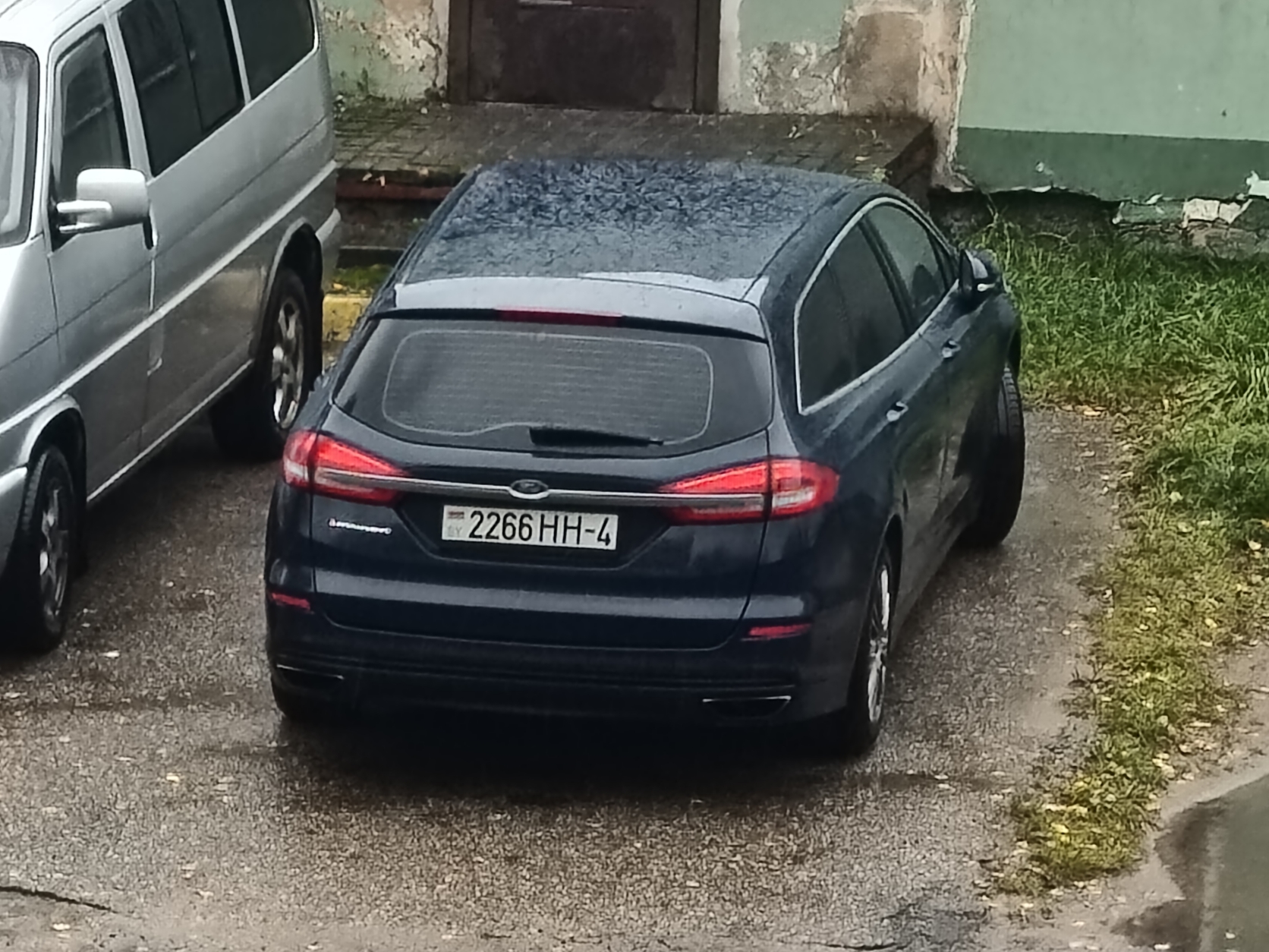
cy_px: 476
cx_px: 634
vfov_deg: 31.5
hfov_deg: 41.2
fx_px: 1686
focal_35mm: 46
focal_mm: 6.19
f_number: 1.65
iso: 100
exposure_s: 1/100
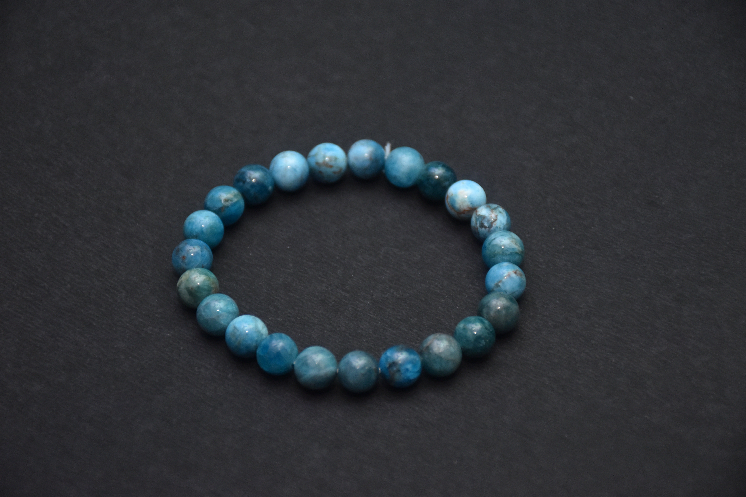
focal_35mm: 142
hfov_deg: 14.4
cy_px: 248
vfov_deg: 9.6
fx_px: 2953
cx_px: 373
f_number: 5.6
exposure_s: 1/125
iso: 800
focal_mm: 95
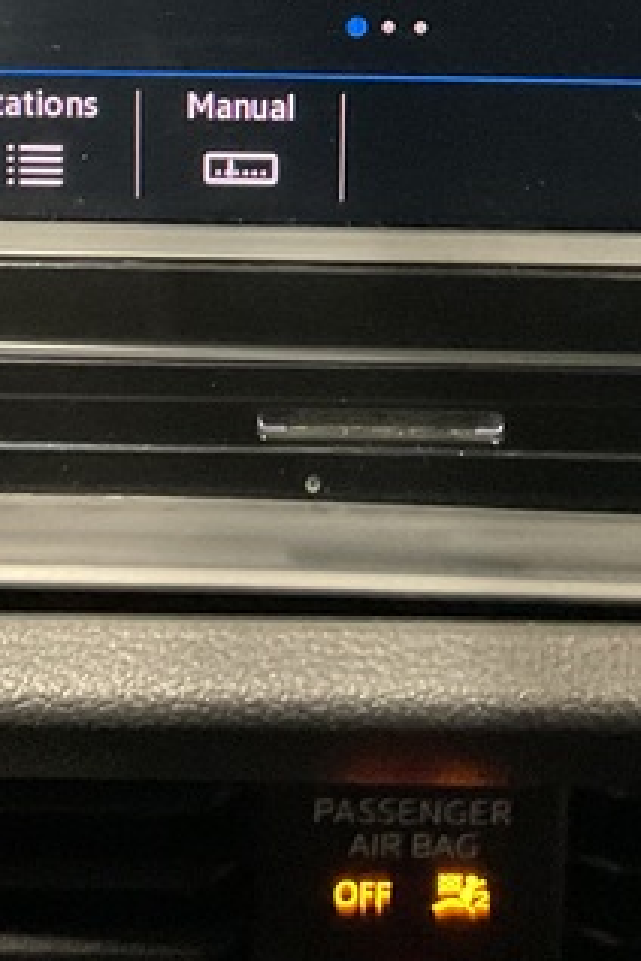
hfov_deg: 15.0
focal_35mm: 91
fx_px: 2430
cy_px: -124
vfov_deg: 21.1
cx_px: 375
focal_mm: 3
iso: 500
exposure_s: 1/30
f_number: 1.8
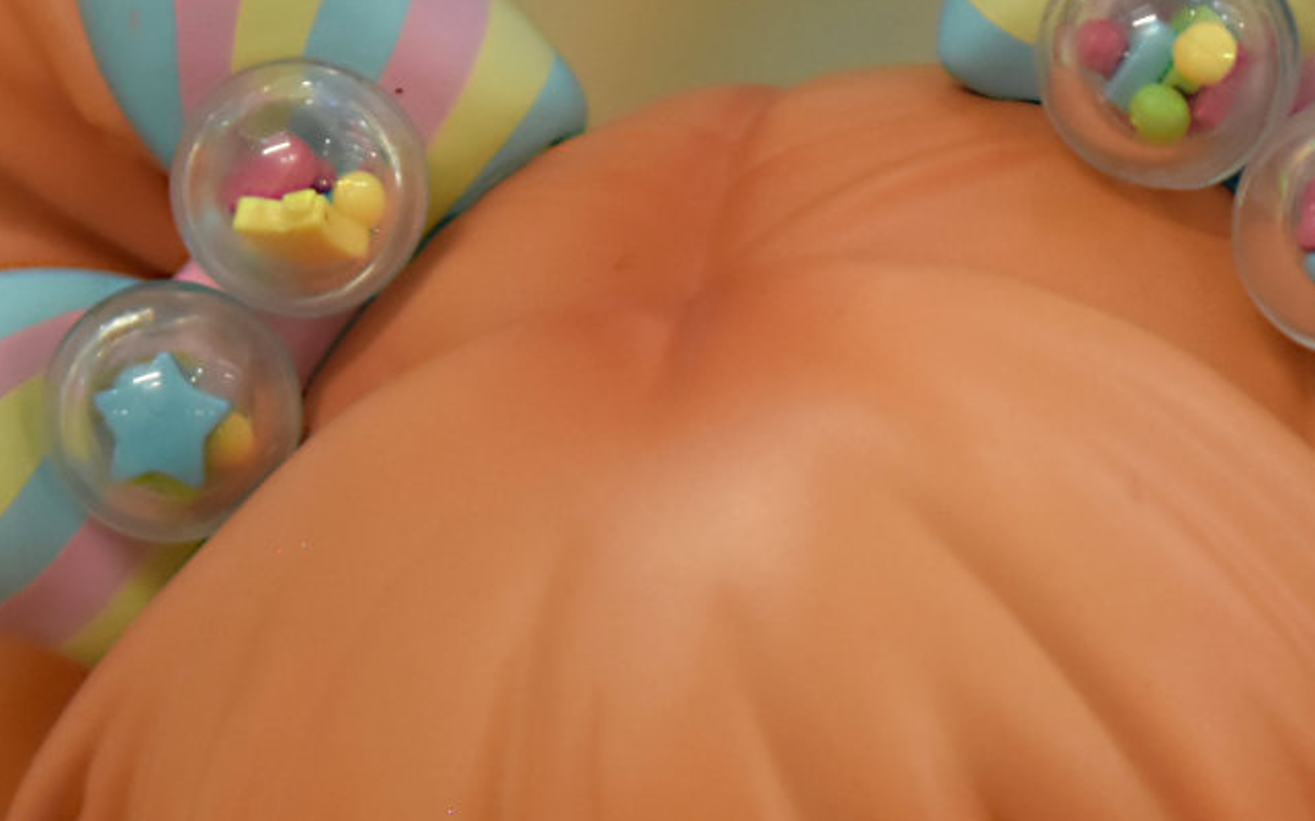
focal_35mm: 212
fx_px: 7607
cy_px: 283
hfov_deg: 9.9
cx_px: 825
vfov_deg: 6.2
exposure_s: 1/60
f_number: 5.6
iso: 800
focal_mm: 55
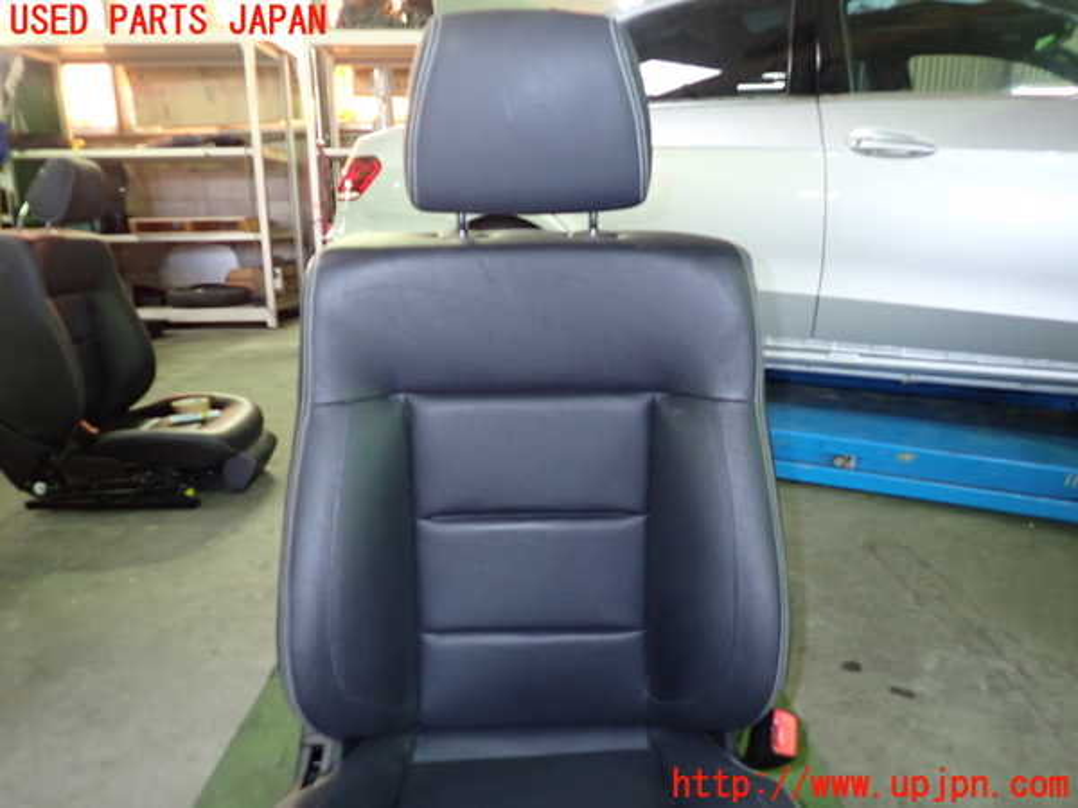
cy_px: 404
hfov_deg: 69.4
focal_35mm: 25
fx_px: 779
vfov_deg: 54.9
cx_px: 539
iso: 320
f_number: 2
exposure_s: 1/30
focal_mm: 4.5
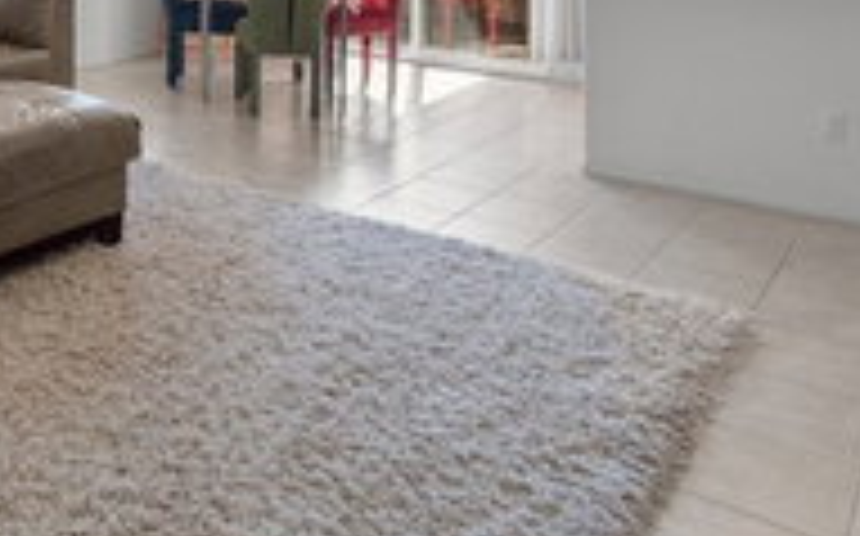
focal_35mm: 41
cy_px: -122
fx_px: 960
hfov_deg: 45.5
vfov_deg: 27.2
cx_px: 158
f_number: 8
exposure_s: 1/6
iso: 2000
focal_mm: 16
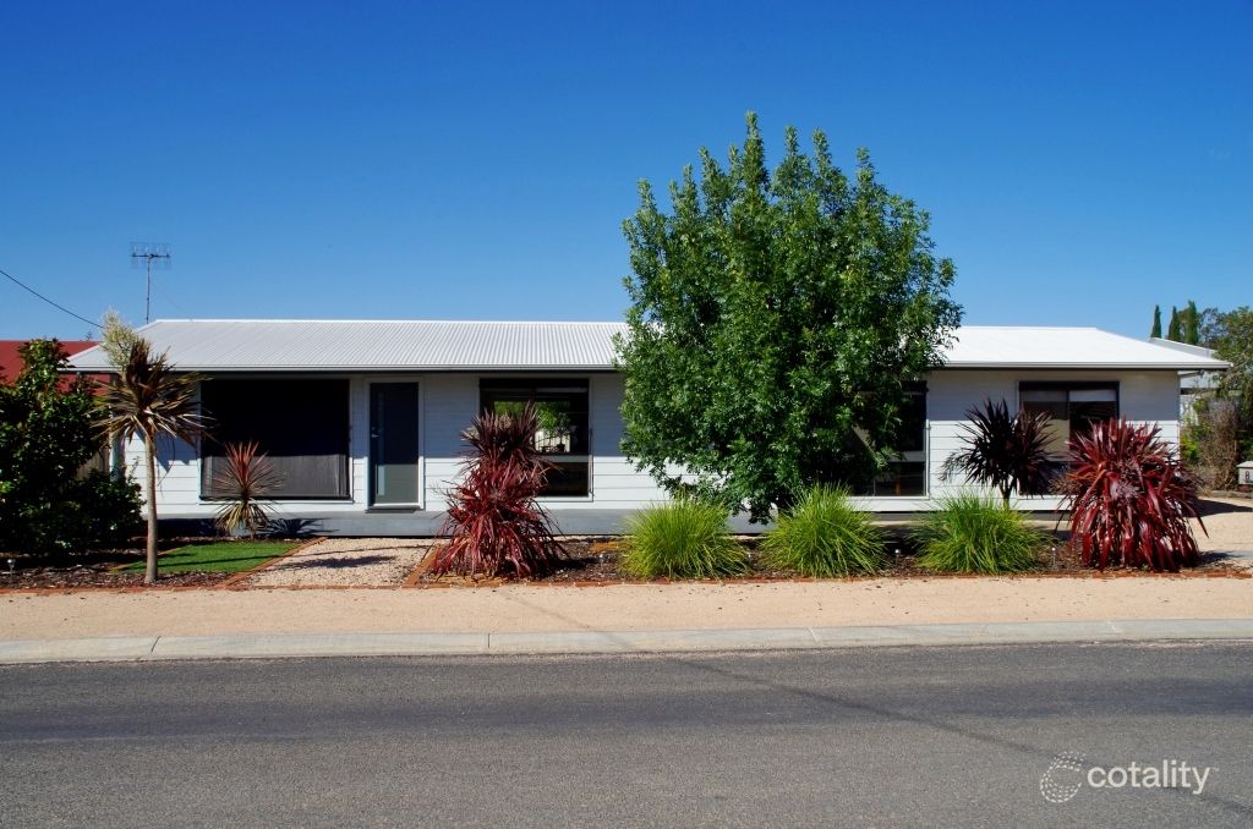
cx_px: 626
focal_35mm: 31
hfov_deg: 60.4
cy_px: 414
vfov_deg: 42.1
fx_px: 1077
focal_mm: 21
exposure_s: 1/180
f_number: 10
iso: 100
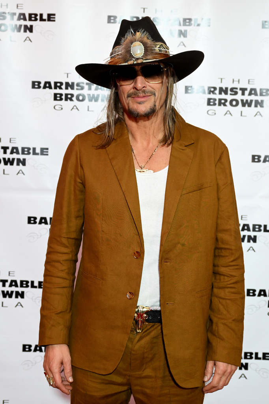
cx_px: 134
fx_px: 684
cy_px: 202
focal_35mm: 61
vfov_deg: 32.9
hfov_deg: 22.2
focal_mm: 41
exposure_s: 1/200
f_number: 3.5
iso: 1600
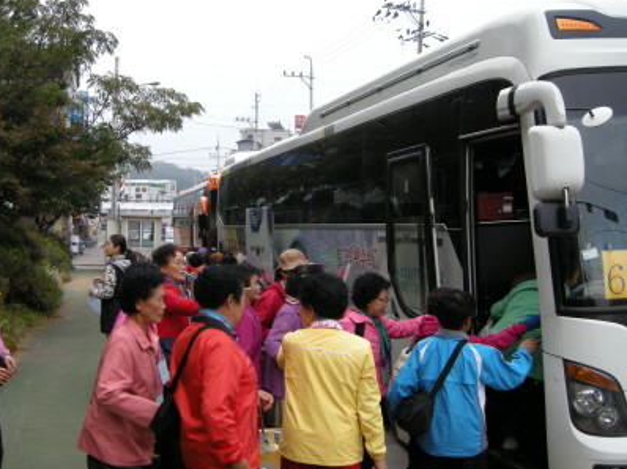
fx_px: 796
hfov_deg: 42.7
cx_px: 239
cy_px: 209
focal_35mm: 44
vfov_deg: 32.8
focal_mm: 7.5
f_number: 3.4
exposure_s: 1/85.6
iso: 64
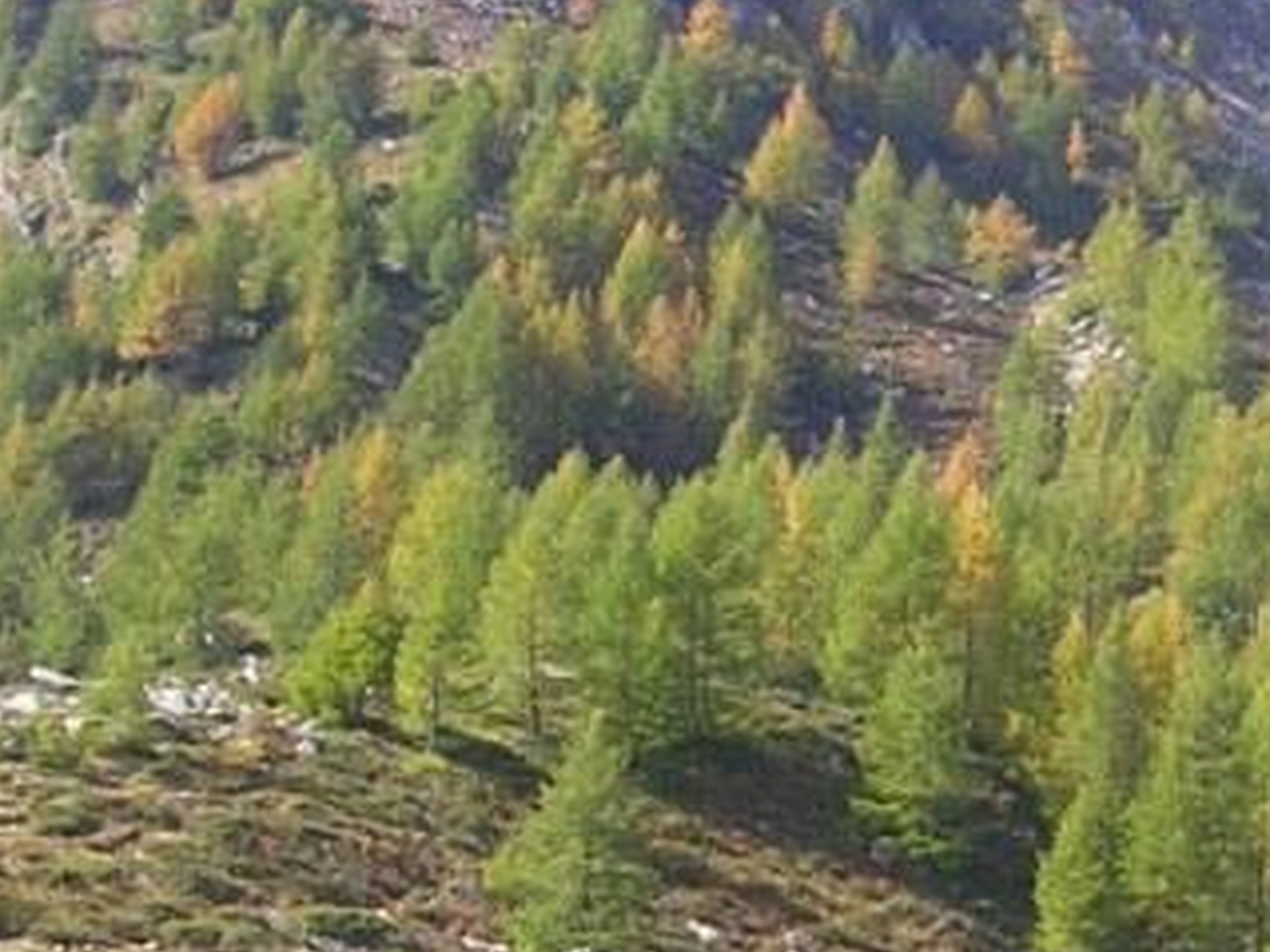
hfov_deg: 15.6
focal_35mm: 122
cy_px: 1283
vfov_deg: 11.8
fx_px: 4474
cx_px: 1513
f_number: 2.8
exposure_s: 1/355
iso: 50
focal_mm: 5.8
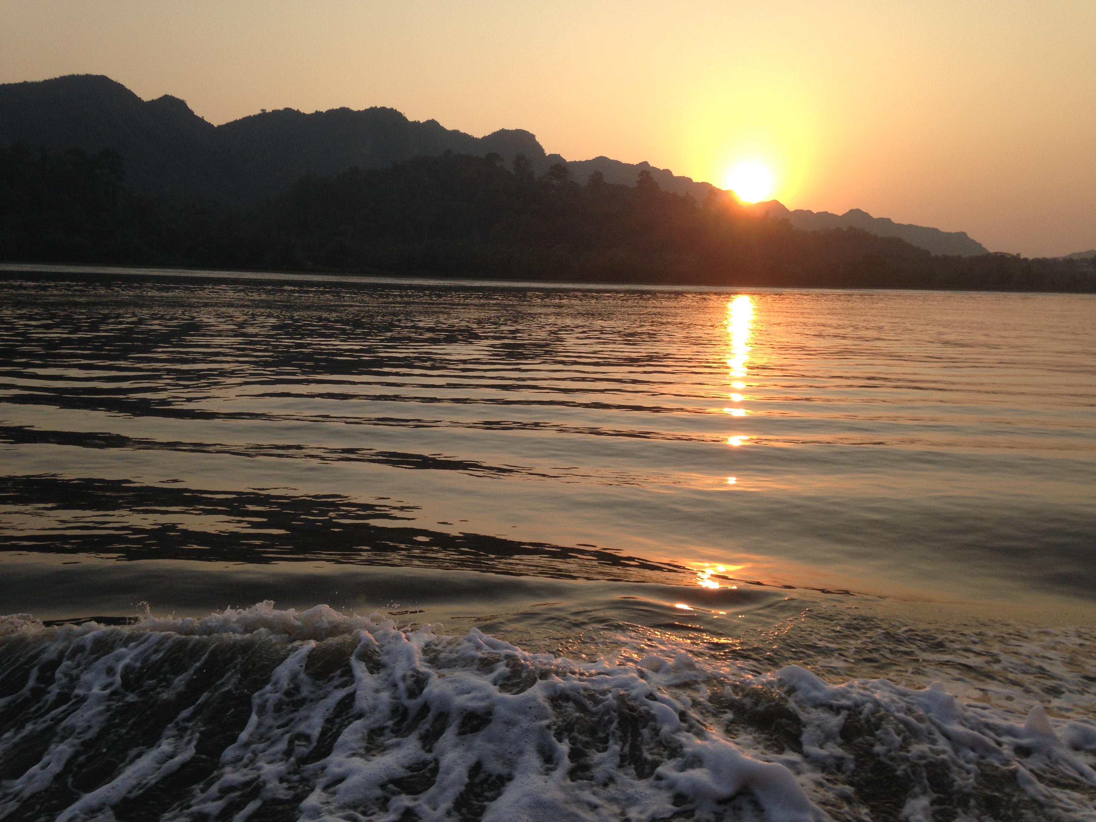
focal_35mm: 33
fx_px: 1045
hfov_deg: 55.4
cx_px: 548
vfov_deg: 42.9
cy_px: 411
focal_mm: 4.12
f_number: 2.4
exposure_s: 1/723
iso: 50
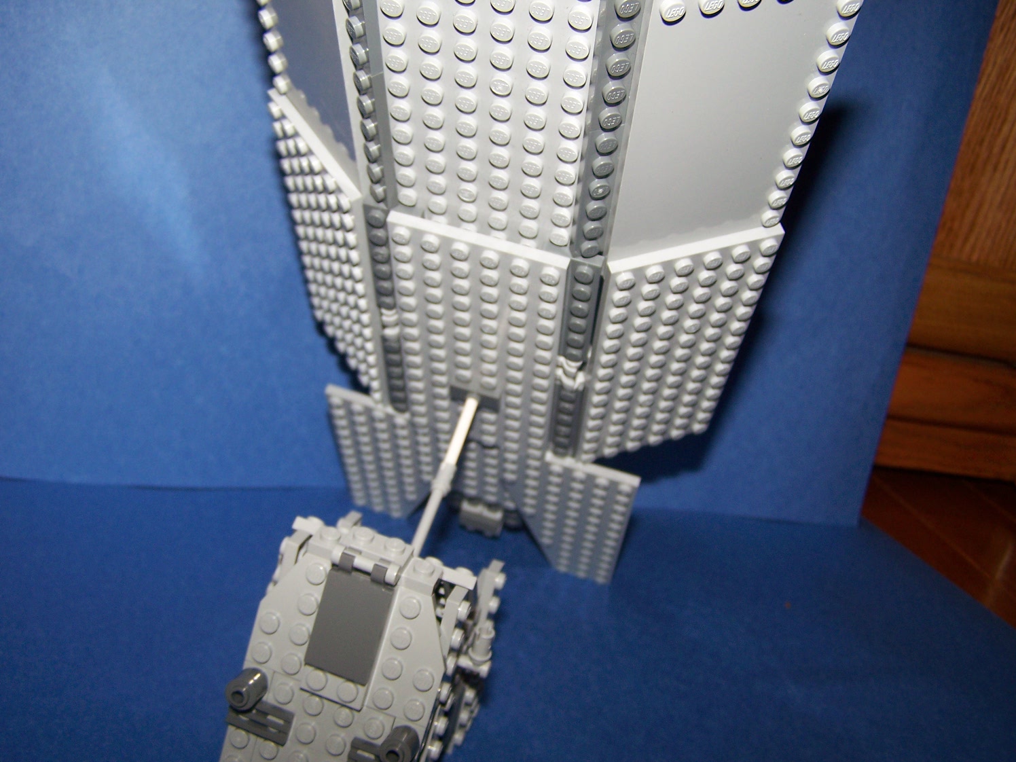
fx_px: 1115
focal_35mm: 38
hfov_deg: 49.0
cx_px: 508
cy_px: 381
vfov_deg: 37.7
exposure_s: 1/60
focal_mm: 6.3
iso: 80
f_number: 2.8
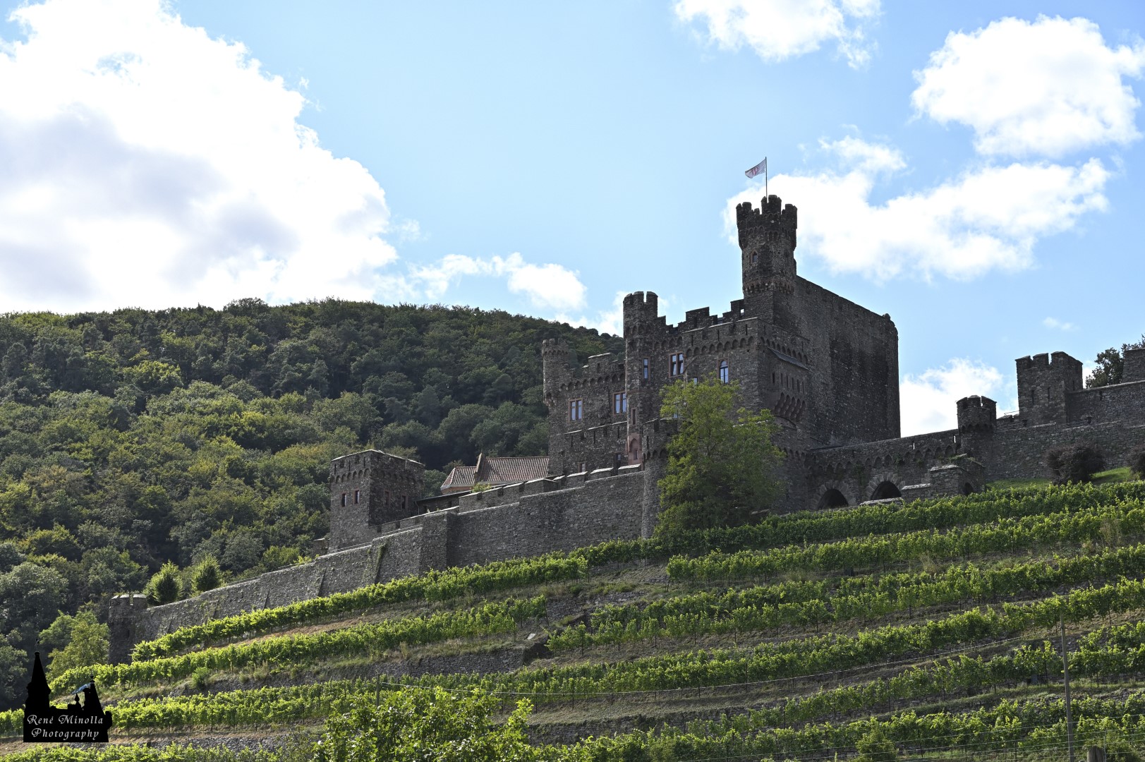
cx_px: 572
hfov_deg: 32.4
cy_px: 381
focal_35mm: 62
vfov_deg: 21.9
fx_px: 1971
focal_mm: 62
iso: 200
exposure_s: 1/640
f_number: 6.3
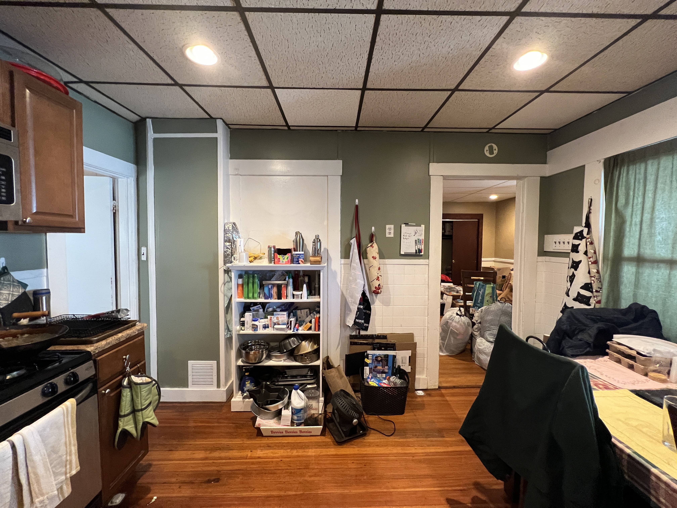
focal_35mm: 13
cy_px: 254
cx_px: 338
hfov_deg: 106.2
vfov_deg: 89.9
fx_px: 254
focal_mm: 1.57
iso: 400
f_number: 1.8
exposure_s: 1/60
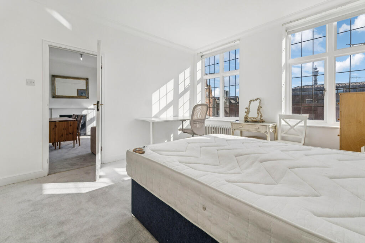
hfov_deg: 100.4
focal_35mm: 15
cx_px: 182
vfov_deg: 77.3
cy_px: 122
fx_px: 152
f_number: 6.3
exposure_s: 1/640
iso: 250
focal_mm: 10
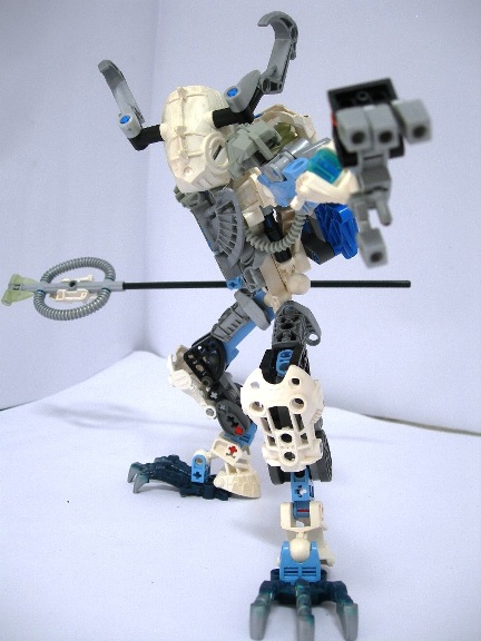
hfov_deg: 37.7
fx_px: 704
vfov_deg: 49.0
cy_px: 320
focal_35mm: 38
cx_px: 240
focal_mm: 7.8
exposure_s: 1/44.3
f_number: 2.8
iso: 50
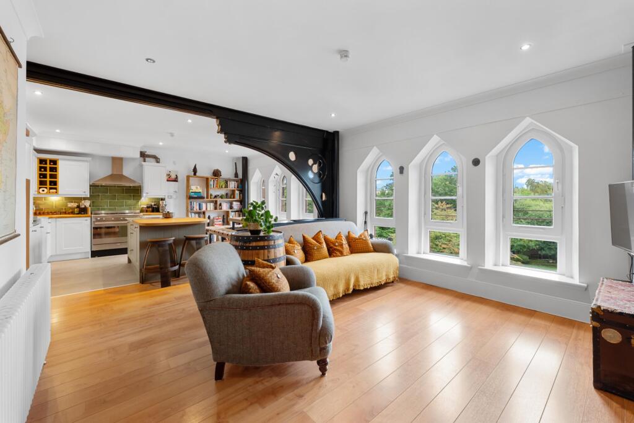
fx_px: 247
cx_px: 317
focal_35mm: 14
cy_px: 212
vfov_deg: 81.2
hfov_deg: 104.2
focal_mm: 14
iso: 640
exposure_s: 1/3
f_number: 8
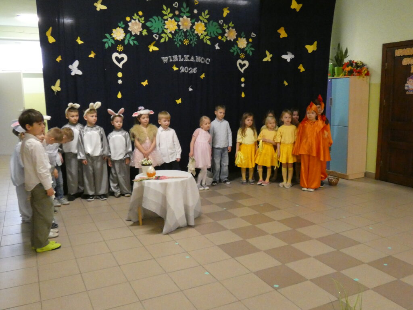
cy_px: 155
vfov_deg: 45.4
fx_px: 370
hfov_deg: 58.4
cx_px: 206
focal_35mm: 31
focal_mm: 5.5
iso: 1600
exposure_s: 1/60
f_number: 3.3
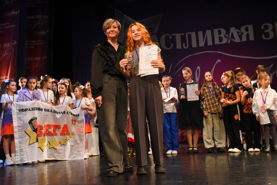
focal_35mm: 35
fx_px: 269
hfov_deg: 54.4
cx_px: 138
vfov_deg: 37.9
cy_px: 92
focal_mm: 35
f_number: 6.3
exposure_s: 1/250
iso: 5000
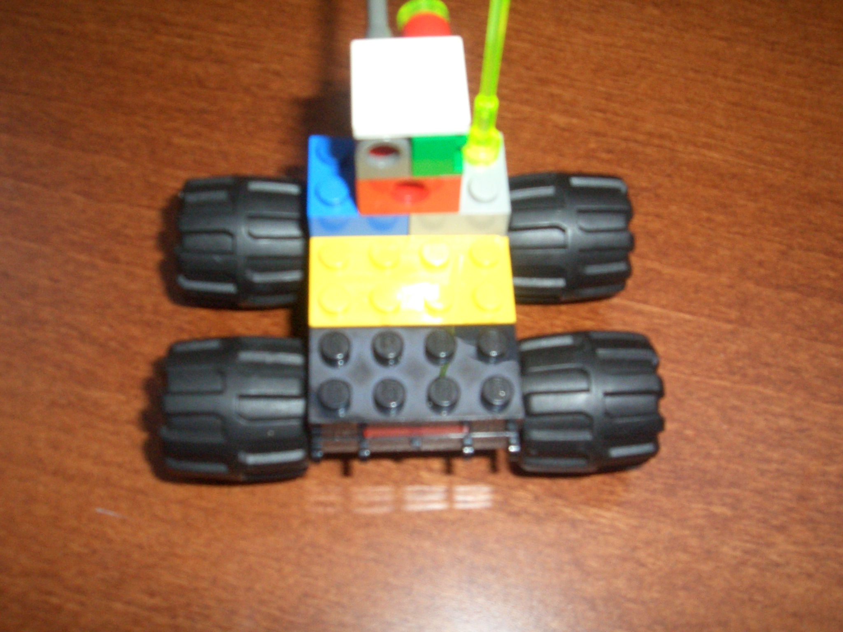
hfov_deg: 51.4
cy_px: 316
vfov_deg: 39.7
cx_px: 422
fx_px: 877
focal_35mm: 36
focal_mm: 4.8
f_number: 4
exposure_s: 1/40
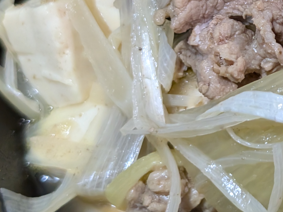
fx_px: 875
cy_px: 34
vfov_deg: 13.7
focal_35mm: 107
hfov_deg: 17.9
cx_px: 291
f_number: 1.68
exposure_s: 1/94
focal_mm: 6.9
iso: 819
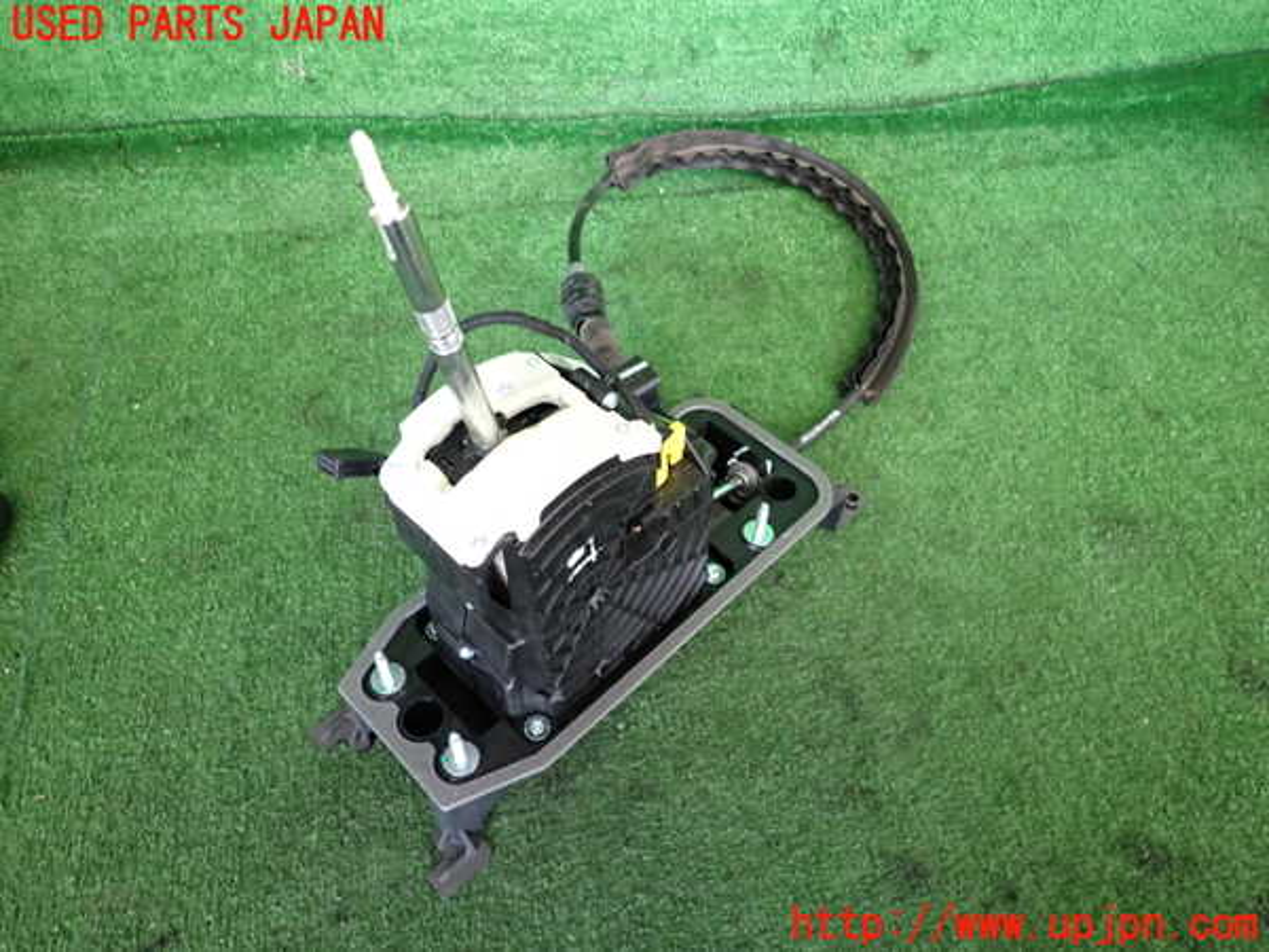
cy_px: 476
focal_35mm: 25
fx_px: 916
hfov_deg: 69.4
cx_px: 634
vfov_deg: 54.9
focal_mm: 4.5
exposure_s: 1/30
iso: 320
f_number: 2
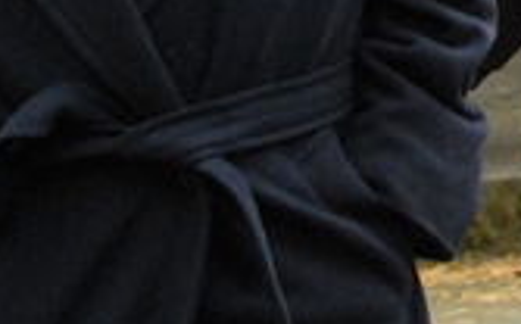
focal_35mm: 244
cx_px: 1161
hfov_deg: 8.1
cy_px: -366
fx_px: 3461
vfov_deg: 5.2
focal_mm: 26
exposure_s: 1/125
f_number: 5.6
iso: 800
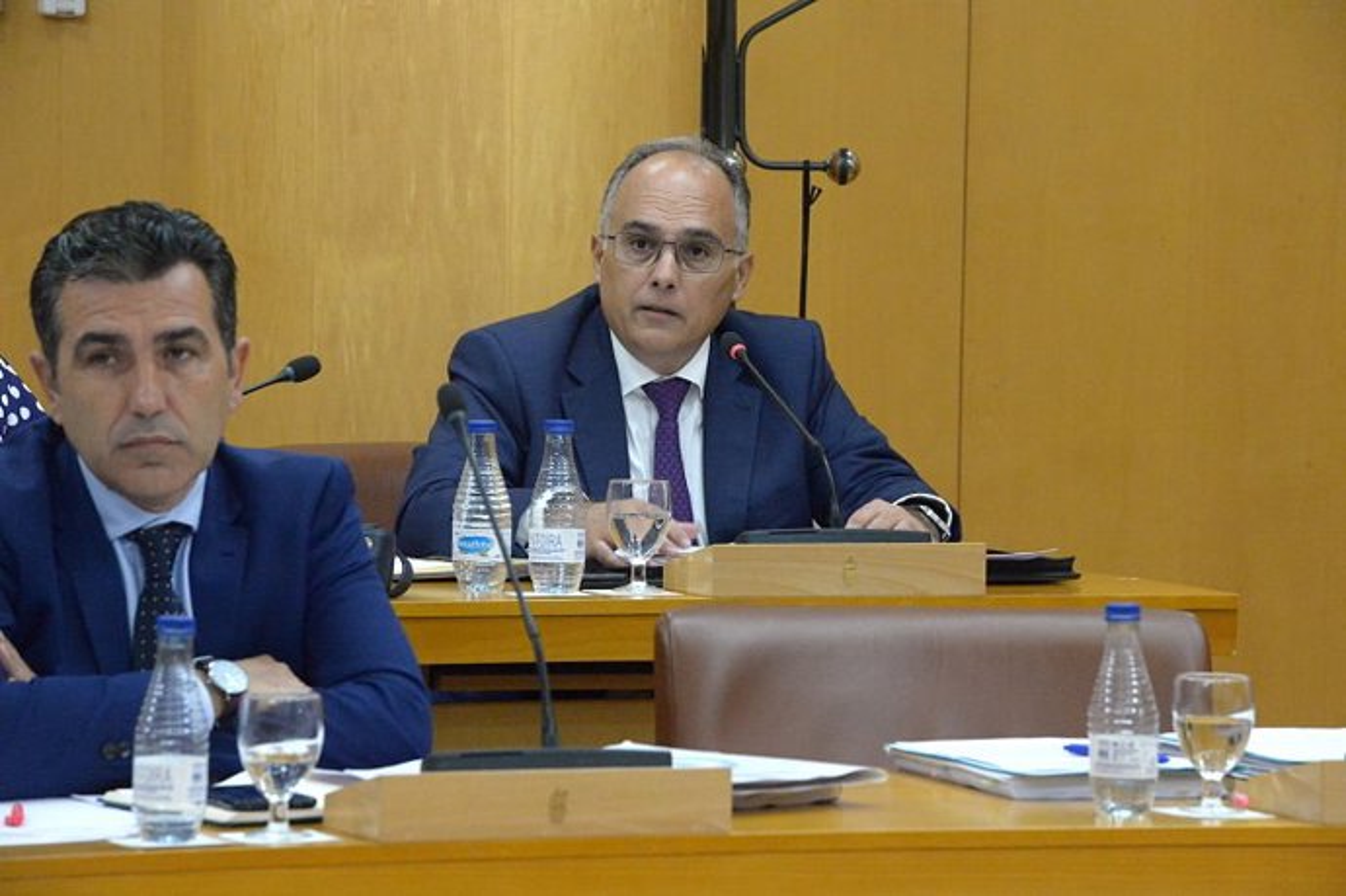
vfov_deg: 6.9
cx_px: 673
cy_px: 448
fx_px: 7472
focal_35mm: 200
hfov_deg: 10.3
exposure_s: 1/160
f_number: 13
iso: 12800
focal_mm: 200
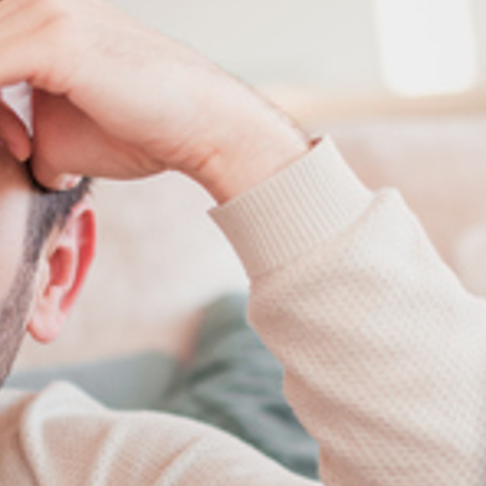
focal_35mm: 146
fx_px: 2319
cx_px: -16
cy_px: 373
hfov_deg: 11.8
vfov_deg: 11.9
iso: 125
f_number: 1.8
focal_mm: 35
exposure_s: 1/125
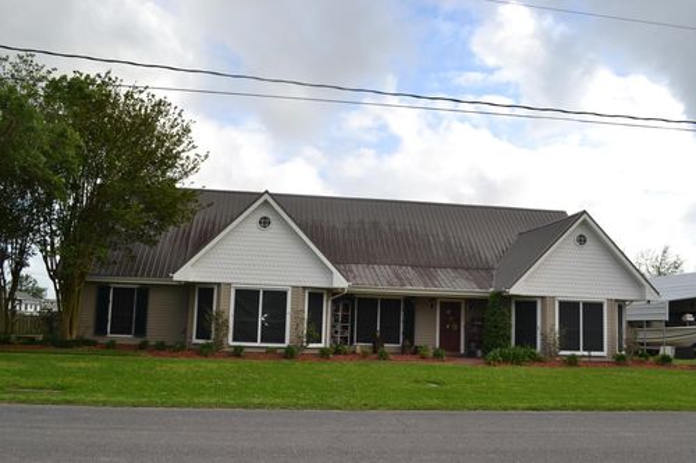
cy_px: 232
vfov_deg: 43.6
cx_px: 348
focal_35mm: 30
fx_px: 580
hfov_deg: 61.9
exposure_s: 1/200
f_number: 7.1
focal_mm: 20
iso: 100
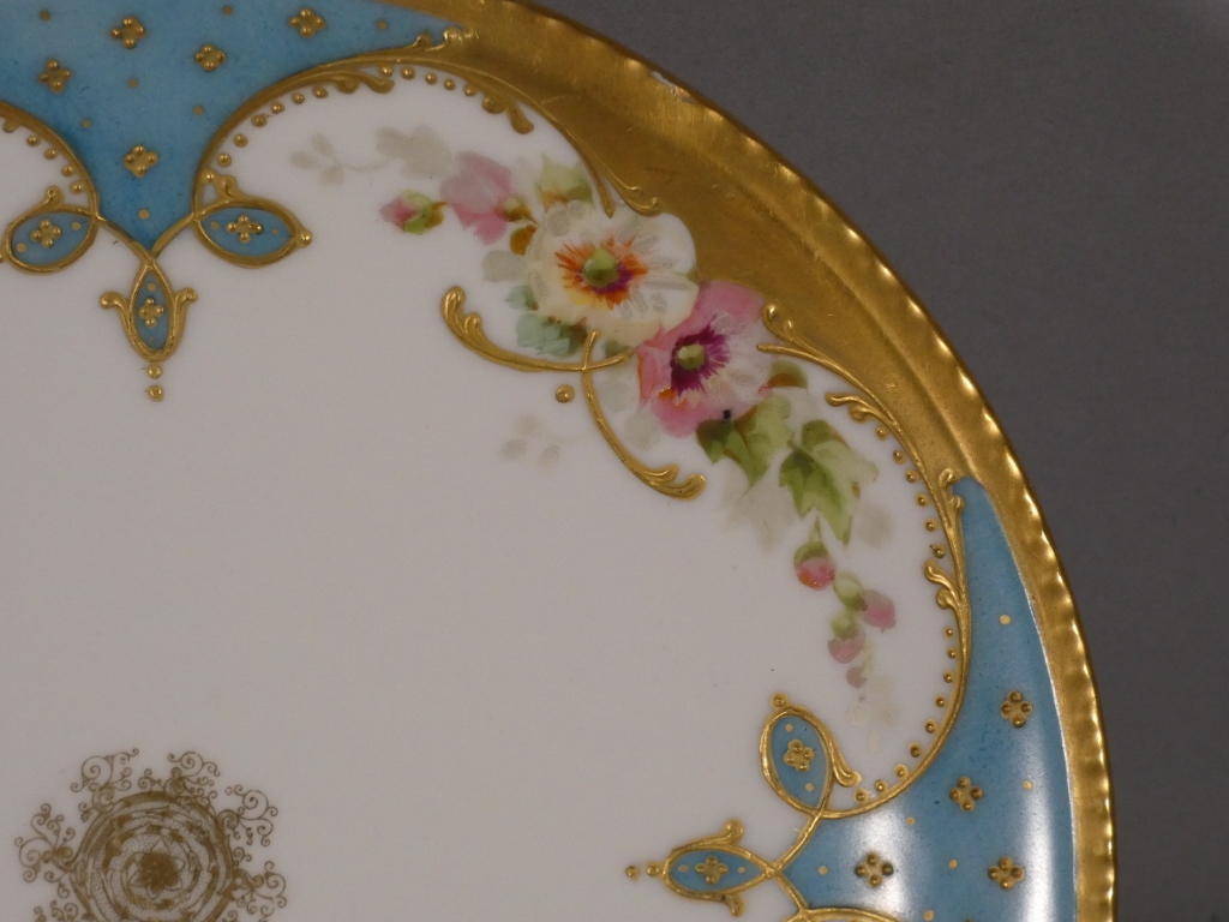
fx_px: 6497
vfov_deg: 8.1
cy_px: 461
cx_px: 614
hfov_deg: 10.8
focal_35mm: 183
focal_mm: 32.7
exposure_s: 1/125
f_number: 5.5
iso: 400
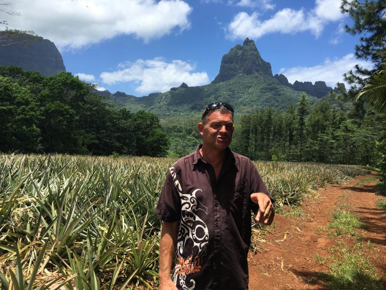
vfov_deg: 48.2
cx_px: 193
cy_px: 145
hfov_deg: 61.7
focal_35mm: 29
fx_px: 323
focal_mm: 4.15
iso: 25
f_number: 2.2
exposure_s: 1/1637
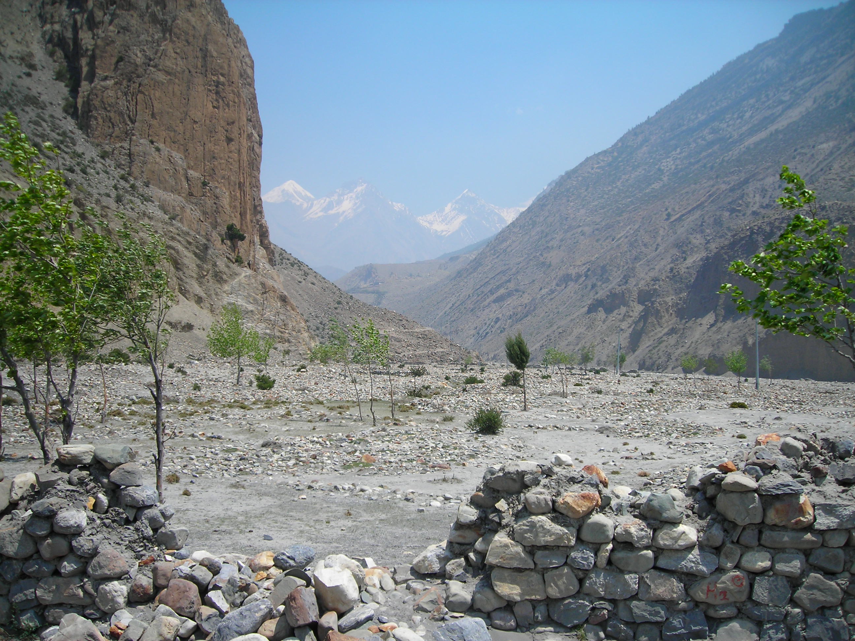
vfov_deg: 37.7
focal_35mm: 38
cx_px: 428
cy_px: 320
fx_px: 939
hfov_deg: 49.0
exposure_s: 1/186
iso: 50
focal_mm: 6.3
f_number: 6.4
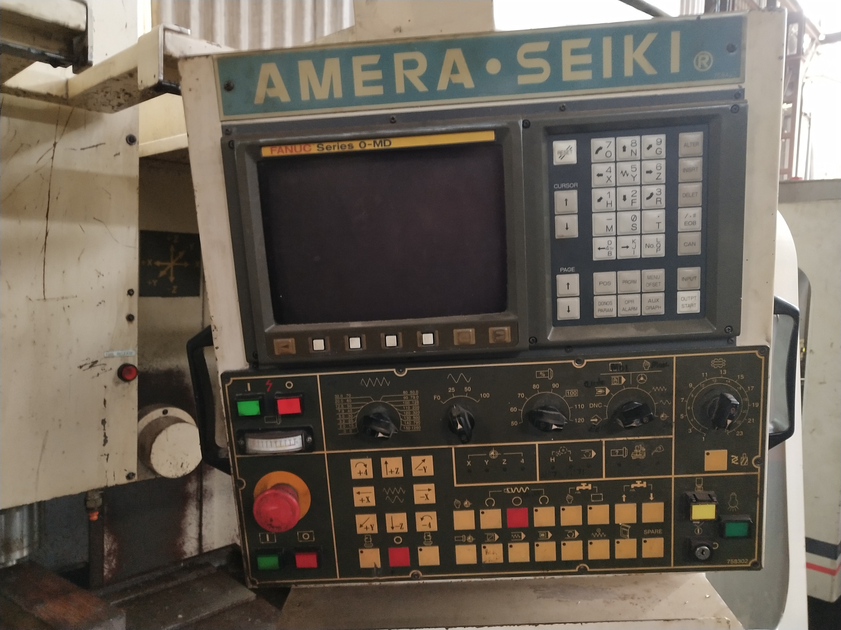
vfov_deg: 46.8
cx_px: 420
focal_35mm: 30
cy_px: 315
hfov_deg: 60.0
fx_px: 729
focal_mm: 3.95
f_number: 1.8
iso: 647
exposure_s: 1/16.7
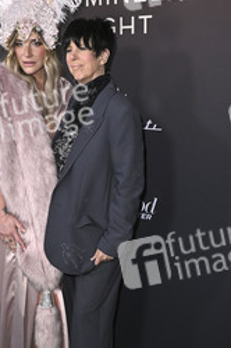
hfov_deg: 23.9
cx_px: 63
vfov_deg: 35.7
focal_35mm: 56
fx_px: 540
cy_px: 187
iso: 2000
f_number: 6.3
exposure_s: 1/320
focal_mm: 35
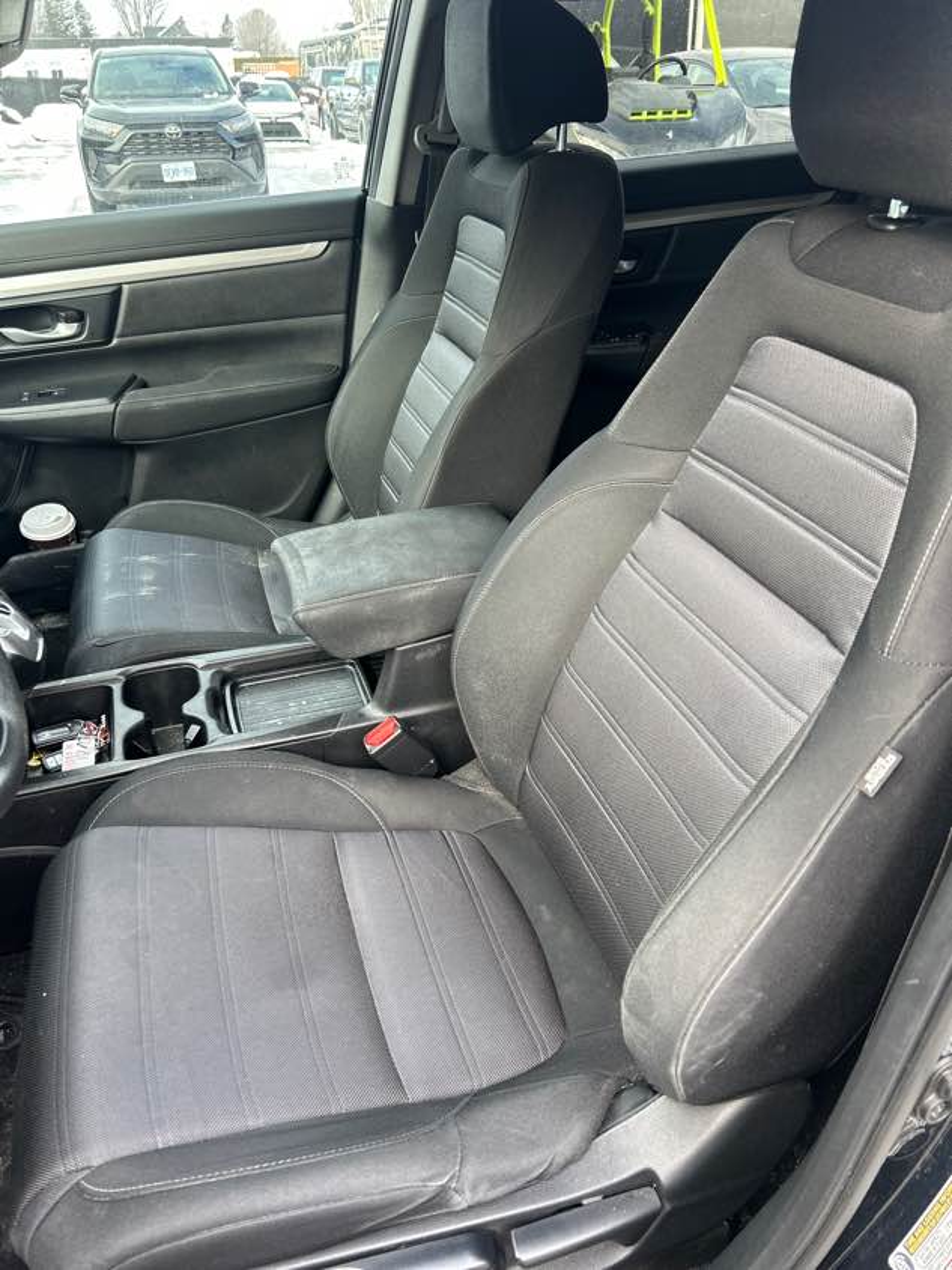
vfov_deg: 67.3
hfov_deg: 53.1
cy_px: 635
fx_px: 953
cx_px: 476
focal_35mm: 26
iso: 50
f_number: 1.5
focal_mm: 5.7
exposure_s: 1/171
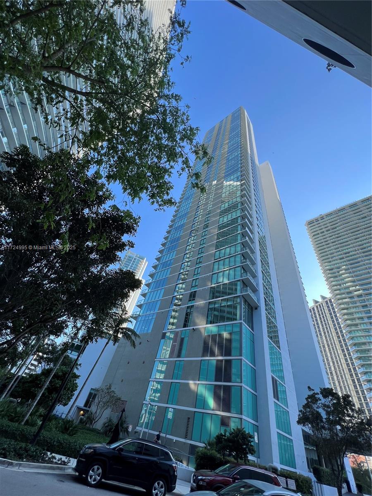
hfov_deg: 89.9
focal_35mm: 13
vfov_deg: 106.2
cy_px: 248
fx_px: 186
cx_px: 186
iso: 32
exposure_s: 1/388
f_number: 1.8
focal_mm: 1.57
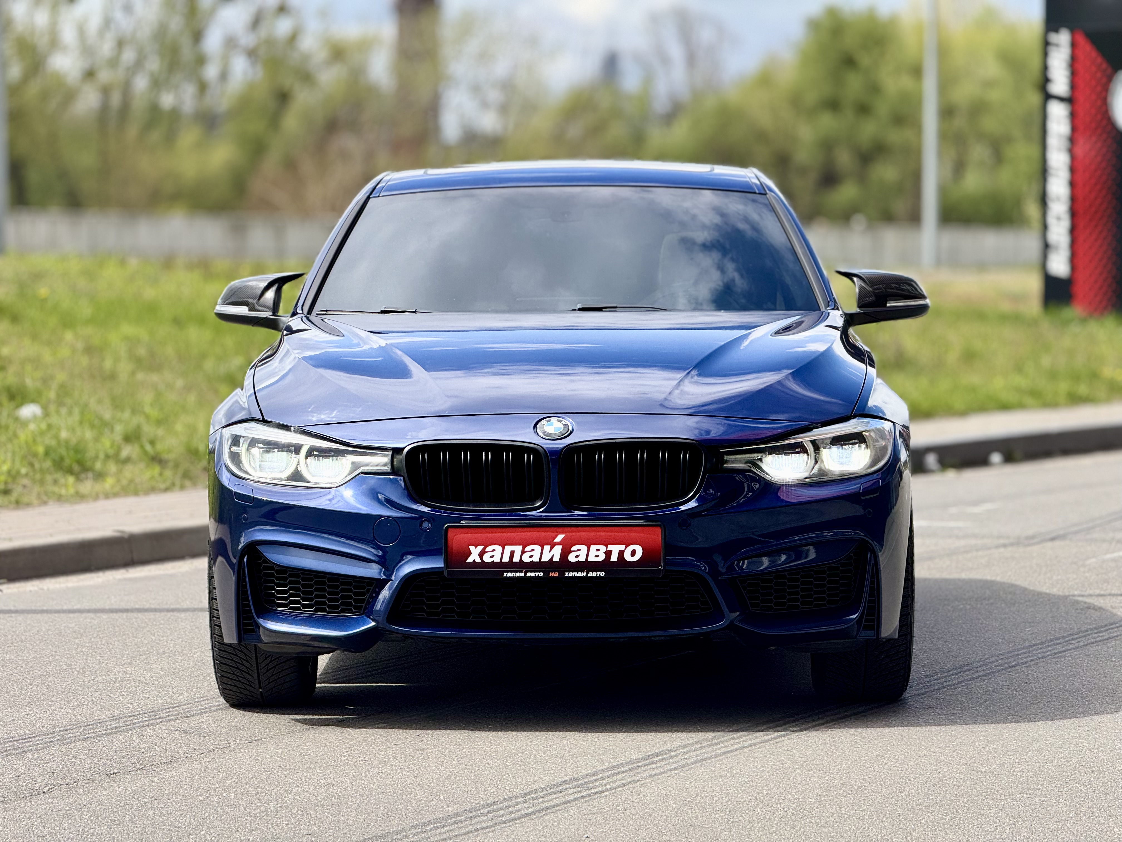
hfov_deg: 16.4
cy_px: 421
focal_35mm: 120
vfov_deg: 12.3
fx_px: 3890
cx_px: 561
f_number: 2.8
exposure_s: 1/546
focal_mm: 15.66
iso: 50
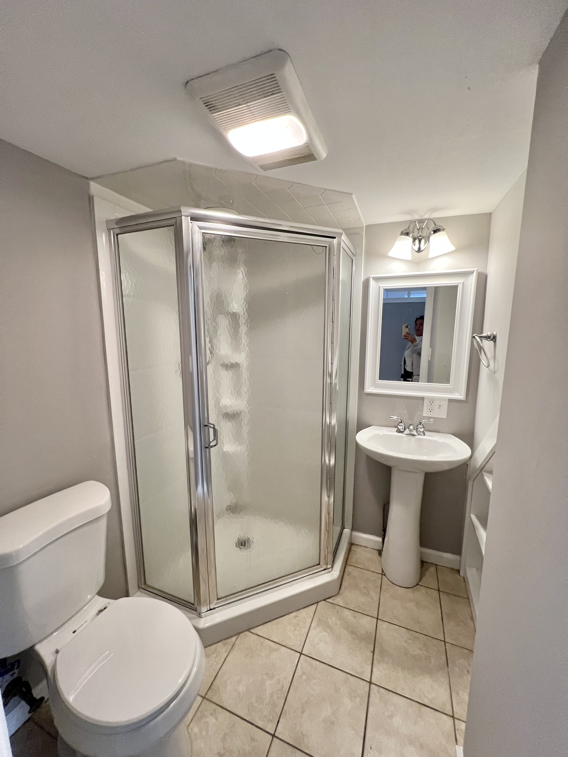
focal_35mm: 13
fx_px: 284
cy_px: 378
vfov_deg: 106.2
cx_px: 284
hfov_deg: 89.9
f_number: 1.8
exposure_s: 1/60
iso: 250
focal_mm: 1.57
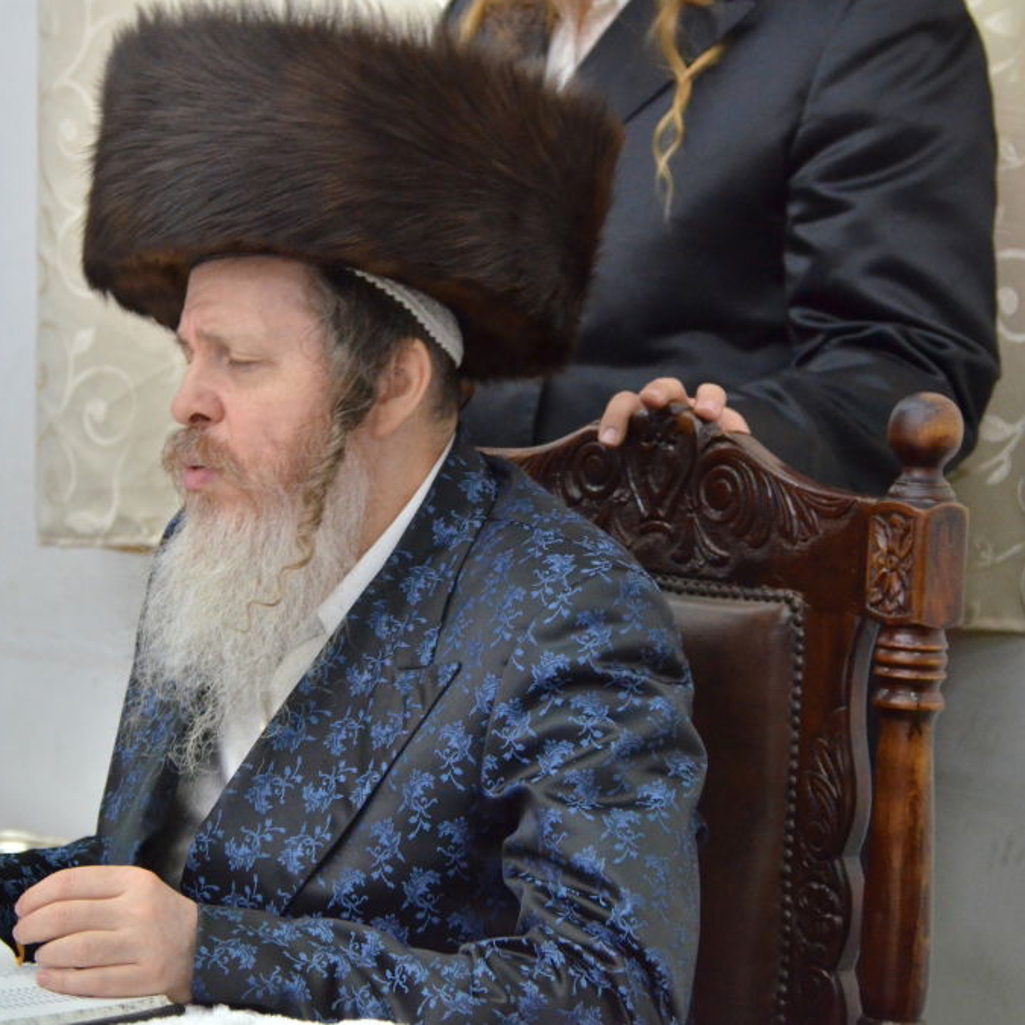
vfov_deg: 10.5
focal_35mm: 166
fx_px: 5561
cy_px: 512
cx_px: 322
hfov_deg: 10.5
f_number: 5.6
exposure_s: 1/160
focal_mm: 86
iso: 2000
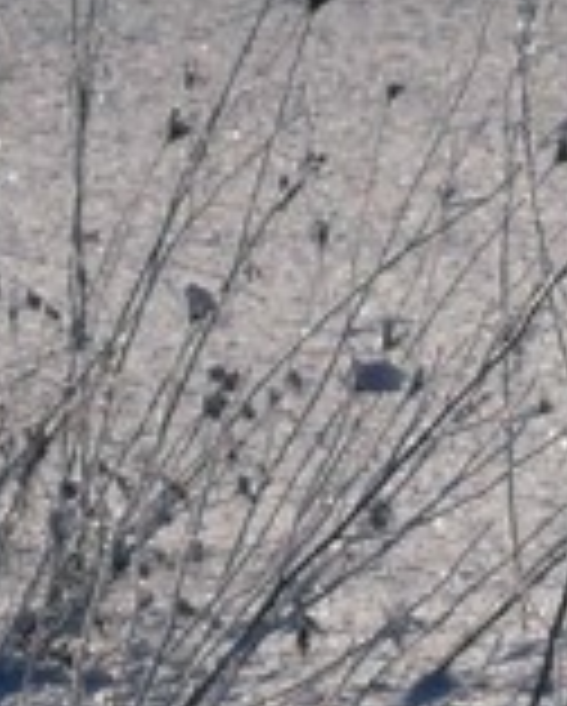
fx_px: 20098
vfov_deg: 2.0
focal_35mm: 960
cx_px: 810
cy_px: 317
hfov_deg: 1.6
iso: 100
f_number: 8
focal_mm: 30.9
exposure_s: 1/640
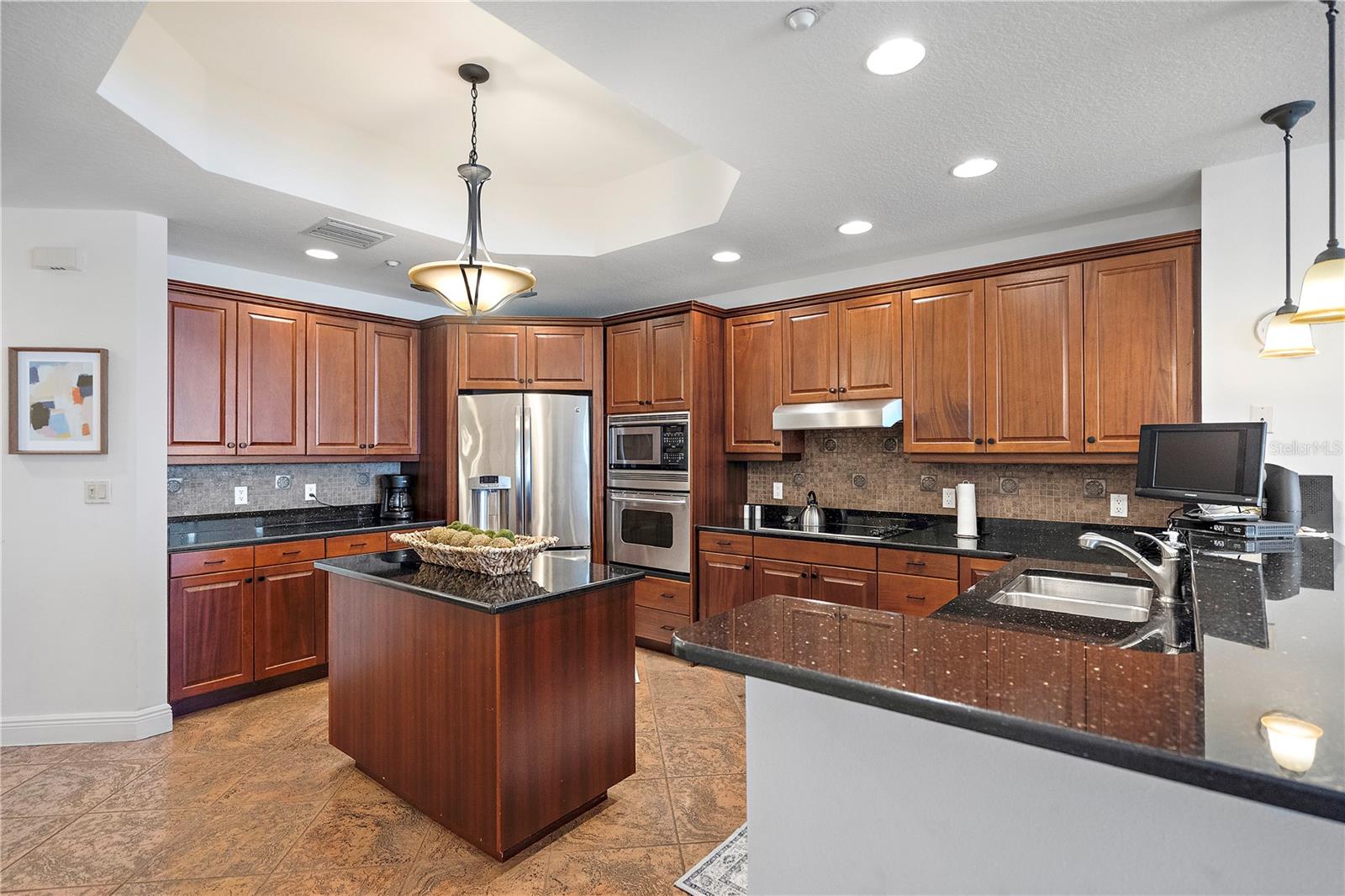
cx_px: 672
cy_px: 448
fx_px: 598
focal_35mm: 16
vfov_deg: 73.7
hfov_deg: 96.7
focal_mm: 16
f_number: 4
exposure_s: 1/30
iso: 2000
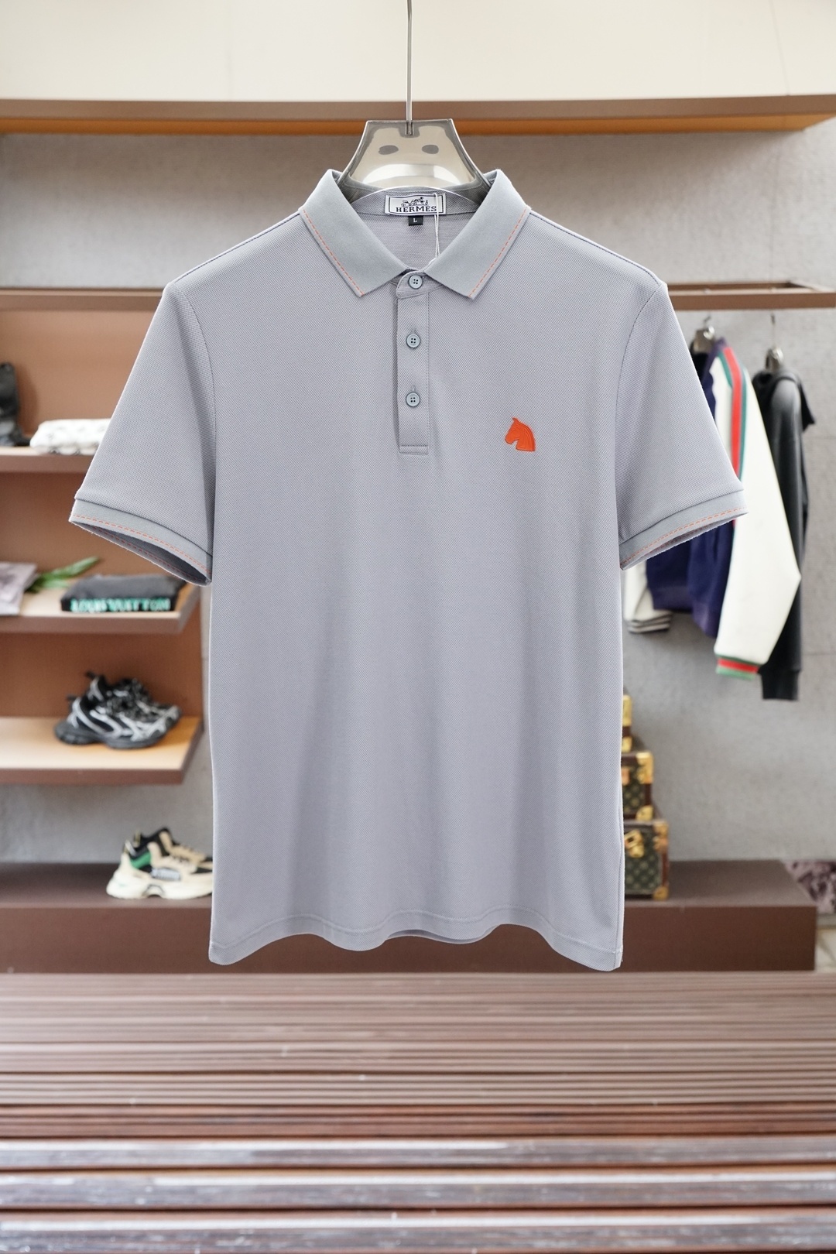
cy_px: 627
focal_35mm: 40
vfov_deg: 47.9
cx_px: 418
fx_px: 1411
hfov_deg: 33.0
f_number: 4
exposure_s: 1/250
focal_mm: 27
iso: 1000
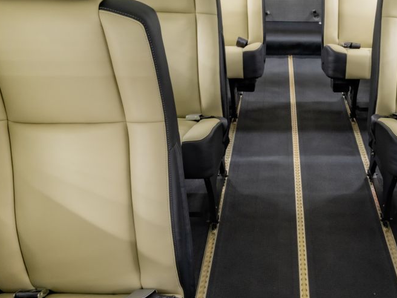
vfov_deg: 36.5
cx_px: 302
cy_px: 197
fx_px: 447
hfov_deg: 46.0
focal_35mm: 39
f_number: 14
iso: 1600
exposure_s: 1/1.25
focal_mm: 20
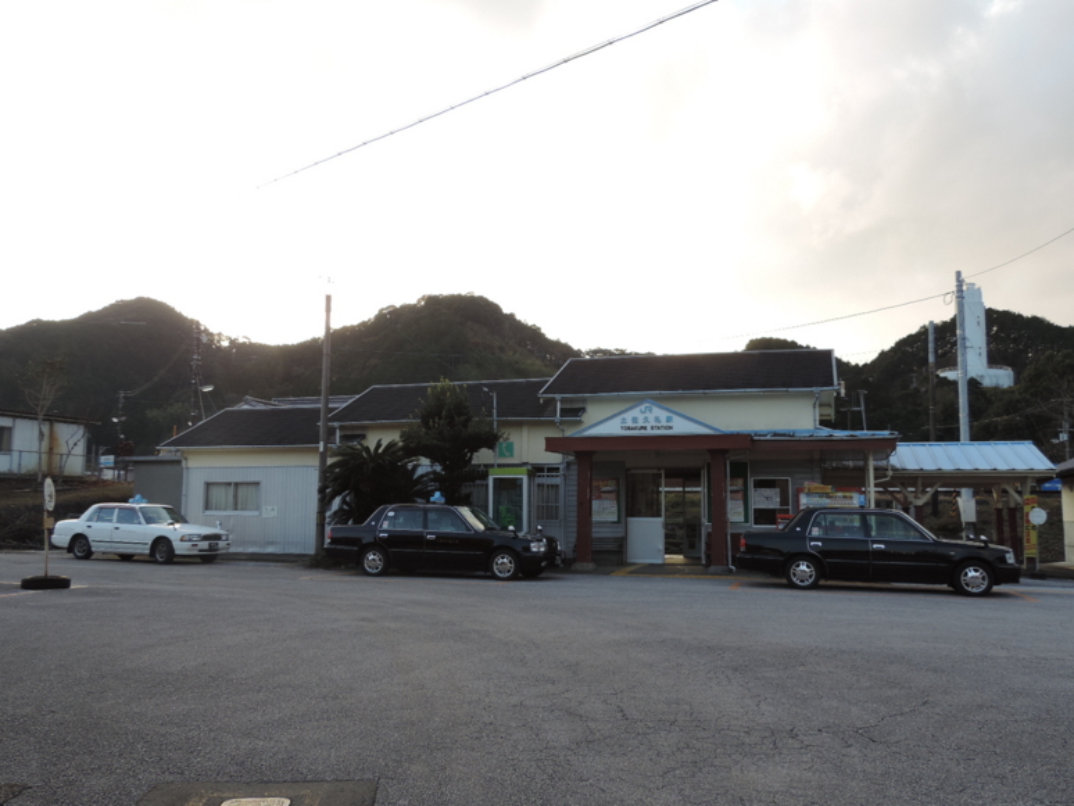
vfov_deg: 45.5
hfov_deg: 58.3
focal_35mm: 31
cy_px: 408
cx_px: 529
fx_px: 962
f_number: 3.1
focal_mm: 5.3
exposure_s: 1/200
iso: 80
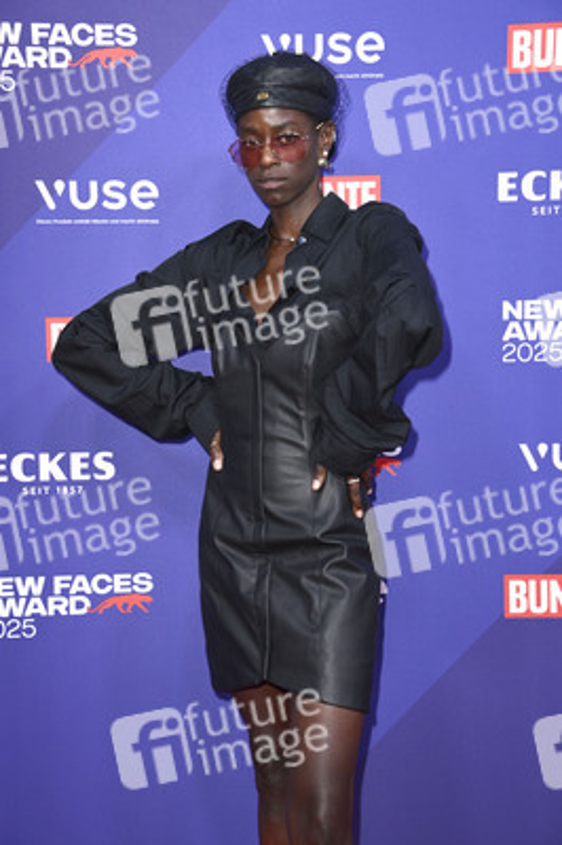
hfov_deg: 20.9
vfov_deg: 31.0
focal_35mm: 65
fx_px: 1525
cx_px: 281
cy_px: 422
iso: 800
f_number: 5.6
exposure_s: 1/250
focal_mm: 65
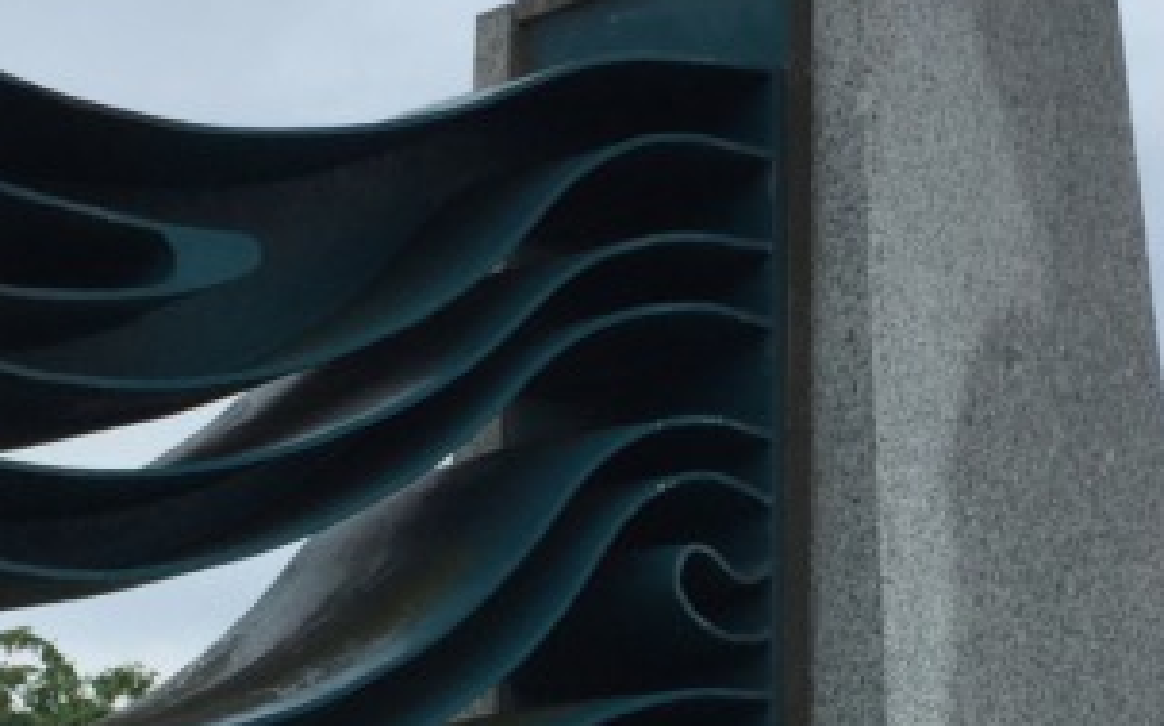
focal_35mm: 104
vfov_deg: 12.4
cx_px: 611
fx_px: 3297
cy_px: 745
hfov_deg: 20.0
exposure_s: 1/1041
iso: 32
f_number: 2.2
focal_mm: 4.15
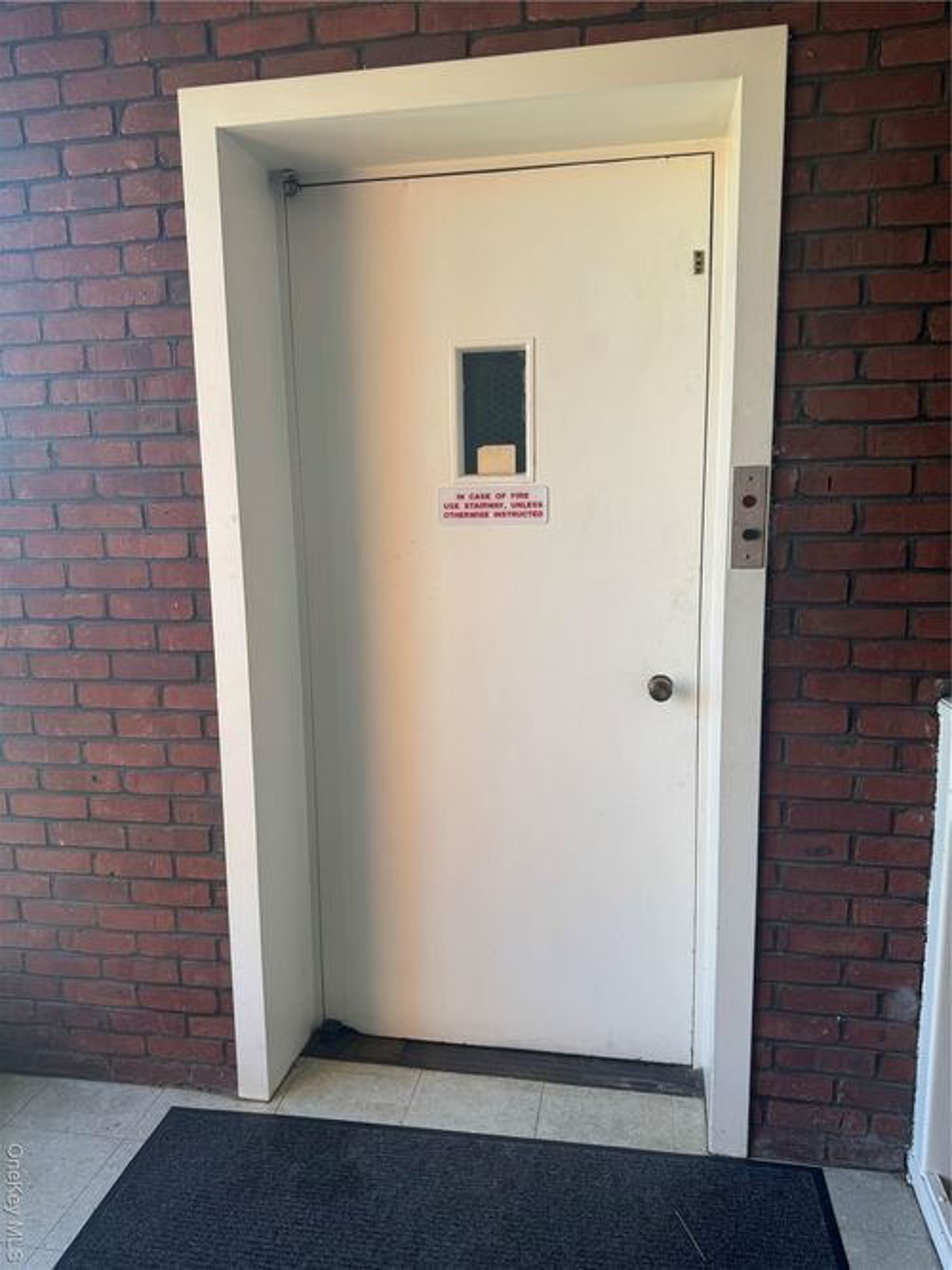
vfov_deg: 71.6
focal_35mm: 24
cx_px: 476
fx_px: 880
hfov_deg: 56.8
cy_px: 635
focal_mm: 6.76
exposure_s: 1/215
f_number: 1.78
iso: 64
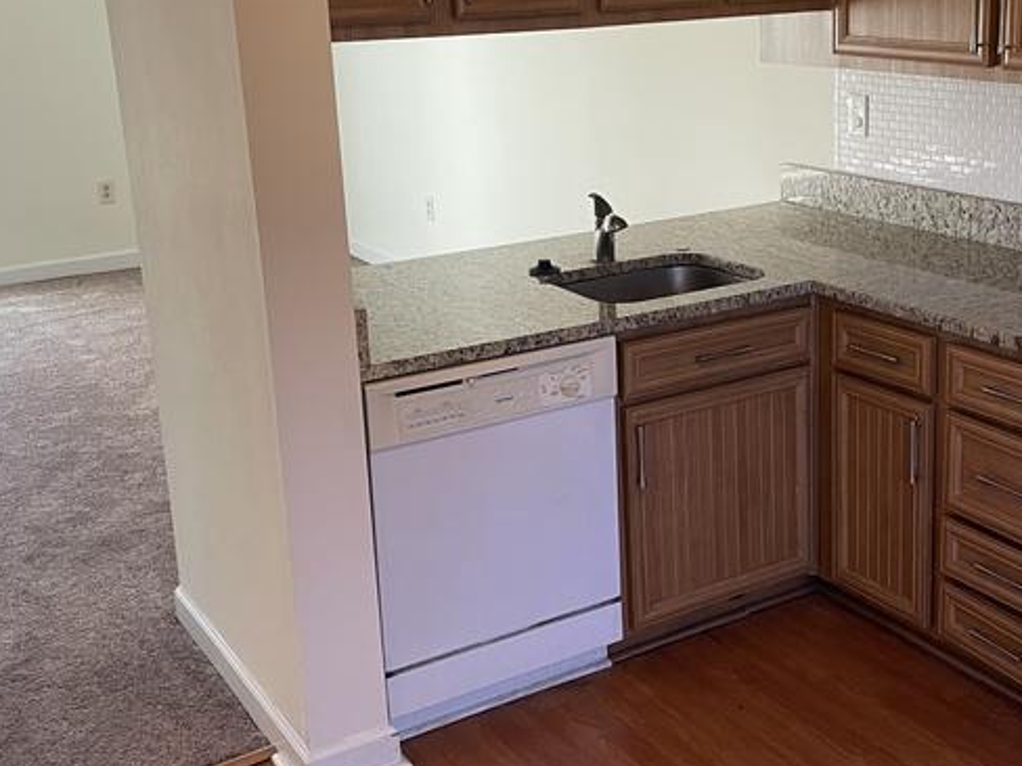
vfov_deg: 30.2
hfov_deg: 39.4
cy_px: 330
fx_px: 1417
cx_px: 632
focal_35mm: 48
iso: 100
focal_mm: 4.2
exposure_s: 1/60
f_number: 1.6
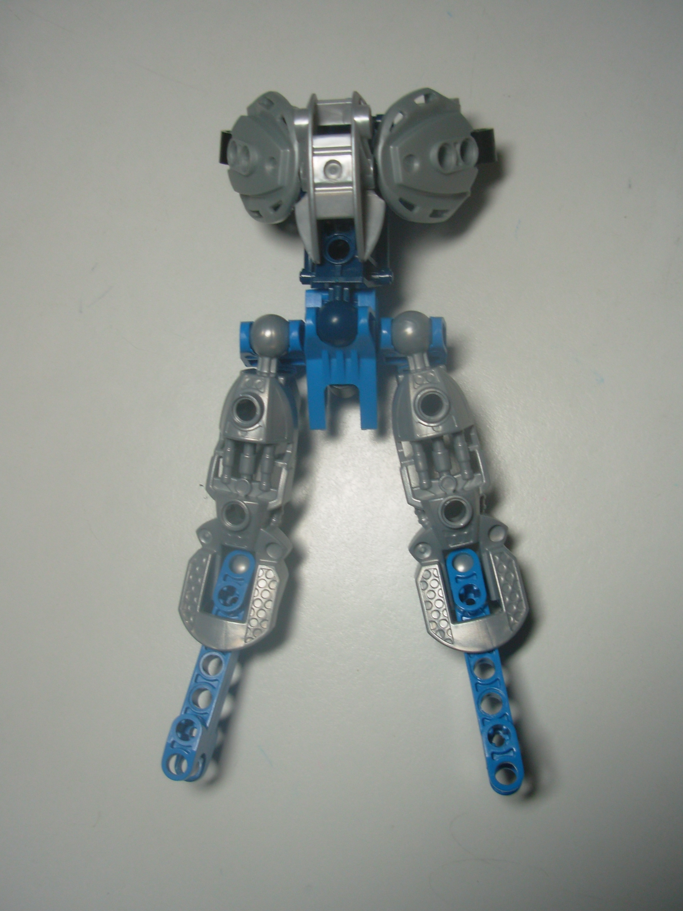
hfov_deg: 37.7
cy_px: 456
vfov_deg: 49.0
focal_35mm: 38
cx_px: 342
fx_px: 1000
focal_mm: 6.3
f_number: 2.9
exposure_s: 1/55.4
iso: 50
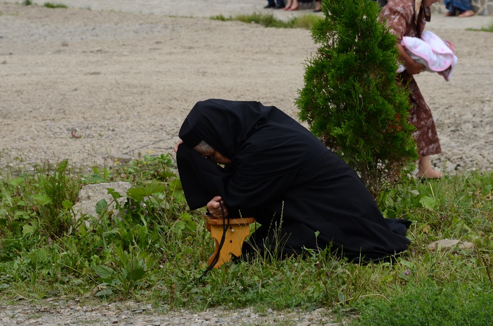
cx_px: 256
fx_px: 2452
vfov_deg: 7.6
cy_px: 145
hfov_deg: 11.5
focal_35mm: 180
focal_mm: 105
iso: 100
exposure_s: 1/100
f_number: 9
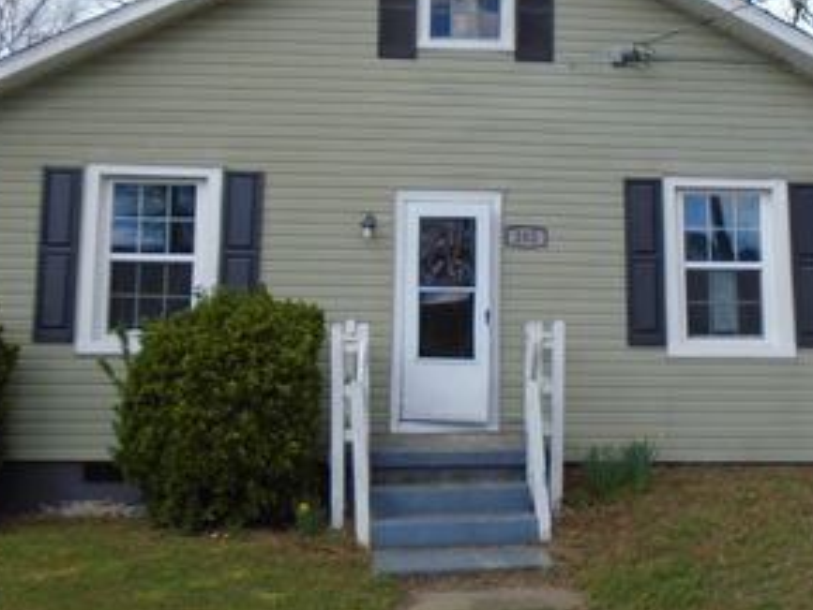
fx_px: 1057
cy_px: 218
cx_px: 436
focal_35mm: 45
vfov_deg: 32.0
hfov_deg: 42.0
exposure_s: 1/1250
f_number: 3.2
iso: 100
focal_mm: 4.6
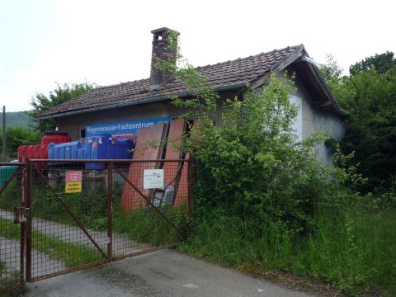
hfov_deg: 56.8
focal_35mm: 32
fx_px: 366
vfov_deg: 44.2
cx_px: 198
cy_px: 148
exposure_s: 1/320
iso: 100
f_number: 4
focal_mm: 5.2
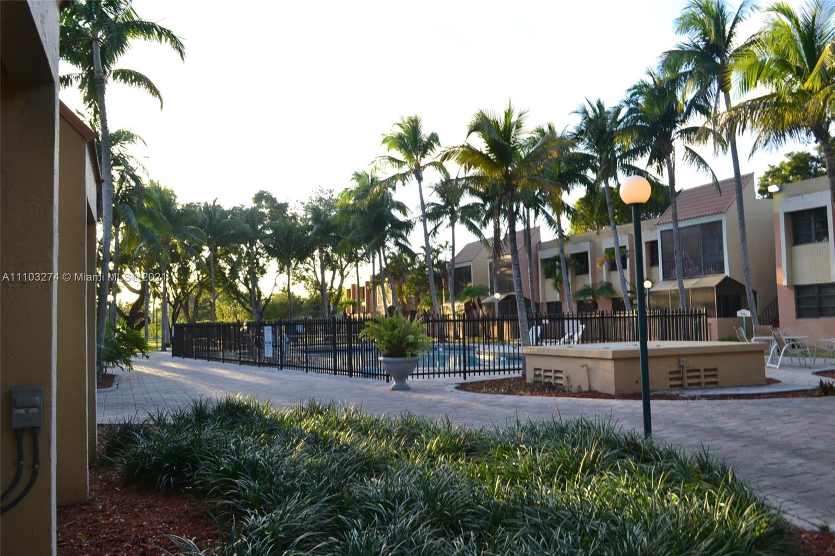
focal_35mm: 33
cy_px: 278
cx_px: 418
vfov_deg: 40.0
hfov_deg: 57.2
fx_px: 765
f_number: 9
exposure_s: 1/125
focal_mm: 22
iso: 400
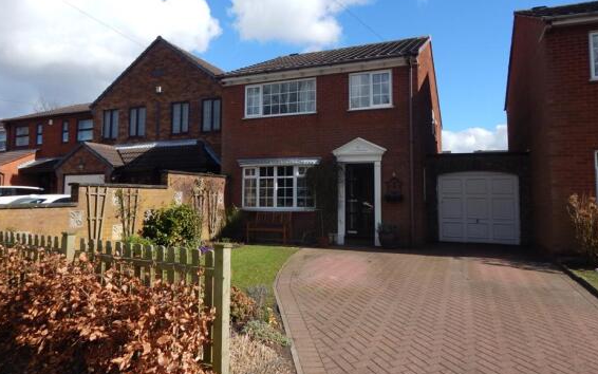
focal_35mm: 24
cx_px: 302
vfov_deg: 51.0
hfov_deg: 74.8
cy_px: 163
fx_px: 391
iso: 125
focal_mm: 4
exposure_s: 1/400
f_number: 6
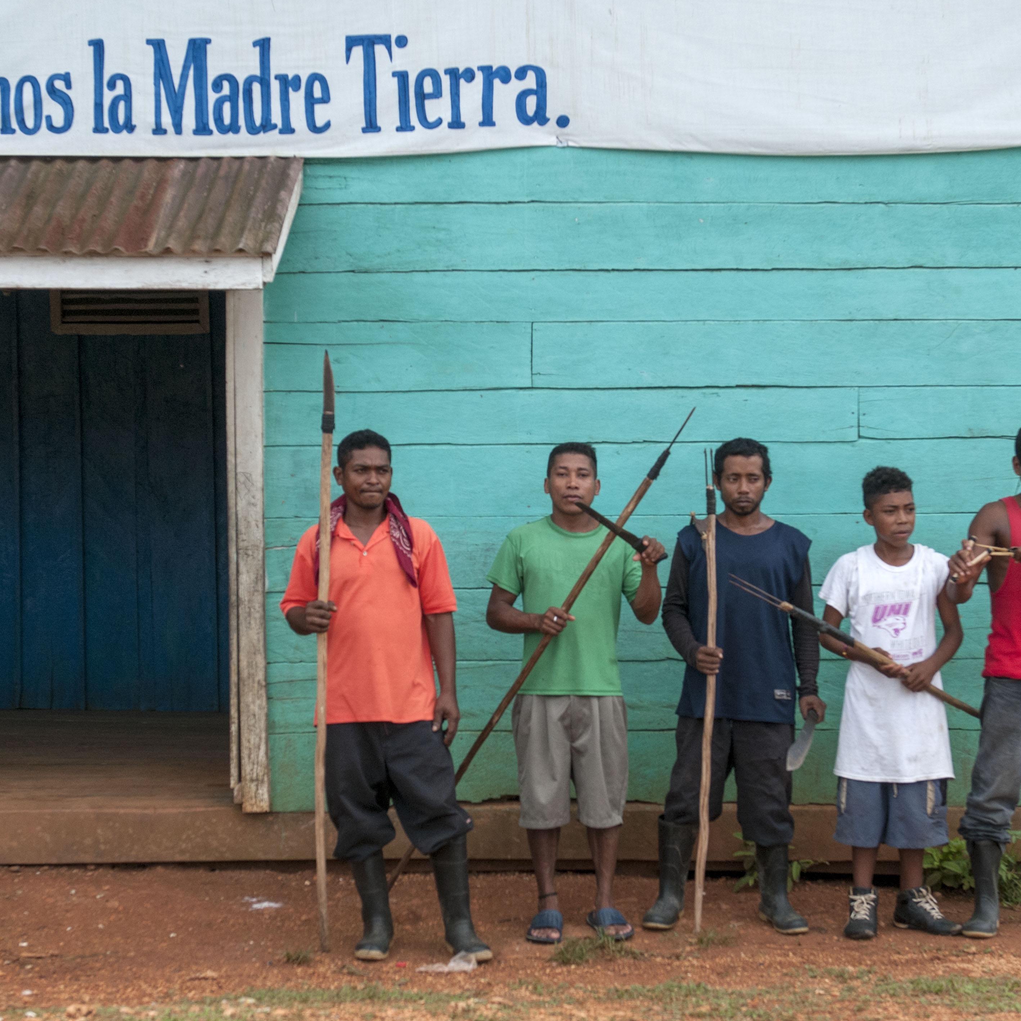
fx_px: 2569
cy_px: 510
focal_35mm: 77
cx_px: 501
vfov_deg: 22.5
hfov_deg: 22.5
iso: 400
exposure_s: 1/1600
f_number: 4
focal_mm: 40
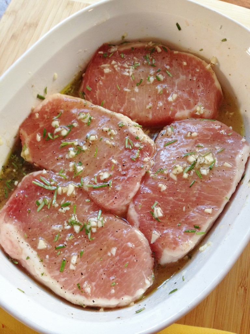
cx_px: 125
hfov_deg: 42.9
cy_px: 167
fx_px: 318
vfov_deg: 55.4
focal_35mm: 33
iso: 125
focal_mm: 4.12
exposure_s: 1/20
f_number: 2.4
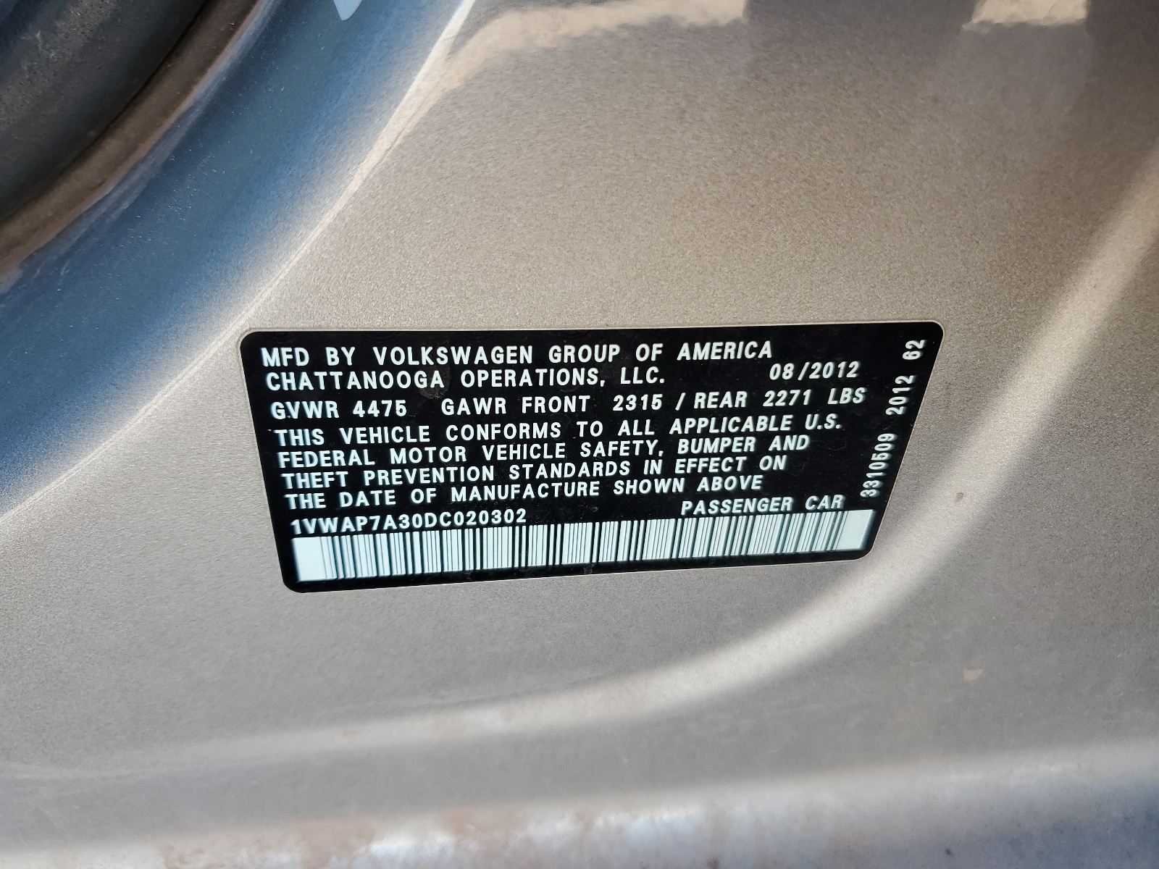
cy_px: 434
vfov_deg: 53.1
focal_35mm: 26
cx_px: 580
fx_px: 871
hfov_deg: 67.3
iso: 50
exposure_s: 1/217
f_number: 1.5
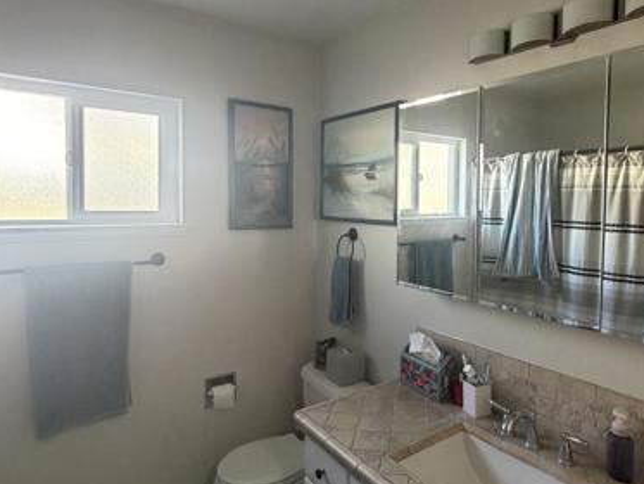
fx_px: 447
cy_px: 220
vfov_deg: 56.7
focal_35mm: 24
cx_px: 380
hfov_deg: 71.0
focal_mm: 2.22
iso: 320
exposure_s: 1/60
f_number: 2.2
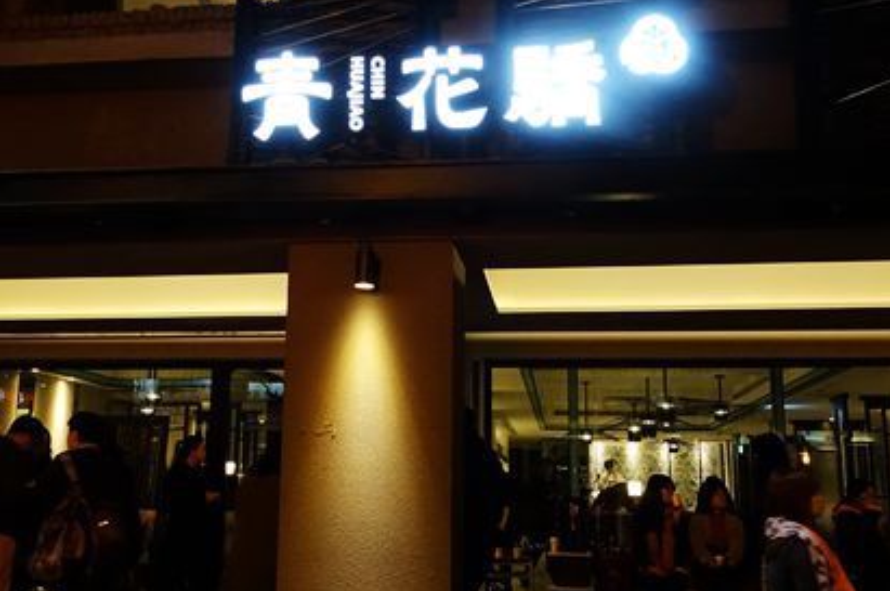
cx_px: 390
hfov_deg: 50.6
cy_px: 306
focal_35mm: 38
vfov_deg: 35.0
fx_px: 938
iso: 2000
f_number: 3.5
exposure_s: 1/80
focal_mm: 8.8
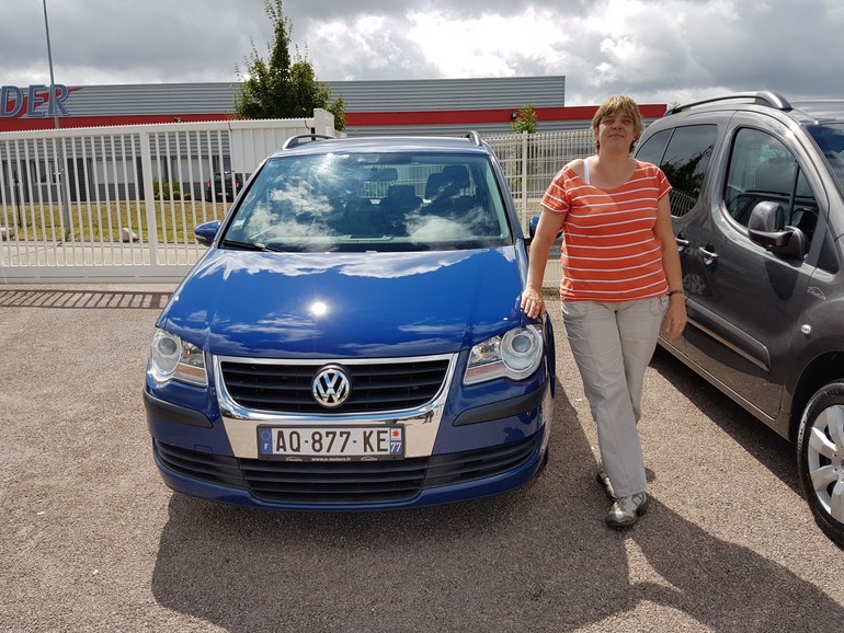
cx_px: 426
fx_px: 659
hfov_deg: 65.3
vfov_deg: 51.4
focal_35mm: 27
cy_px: 315
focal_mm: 4.2
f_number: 1.7
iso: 40
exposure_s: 1/2544
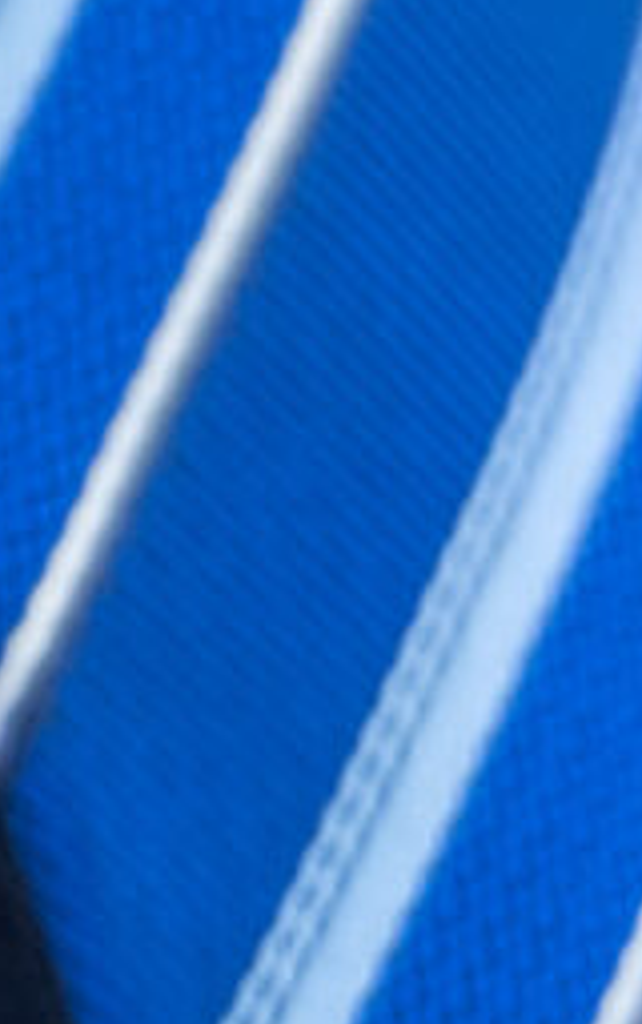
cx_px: 4149
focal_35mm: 848
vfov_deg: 2.5
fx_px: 23673
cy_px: 2929
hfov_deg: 1.5
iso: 500
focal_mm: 55
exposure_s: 1/100
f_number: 3.2
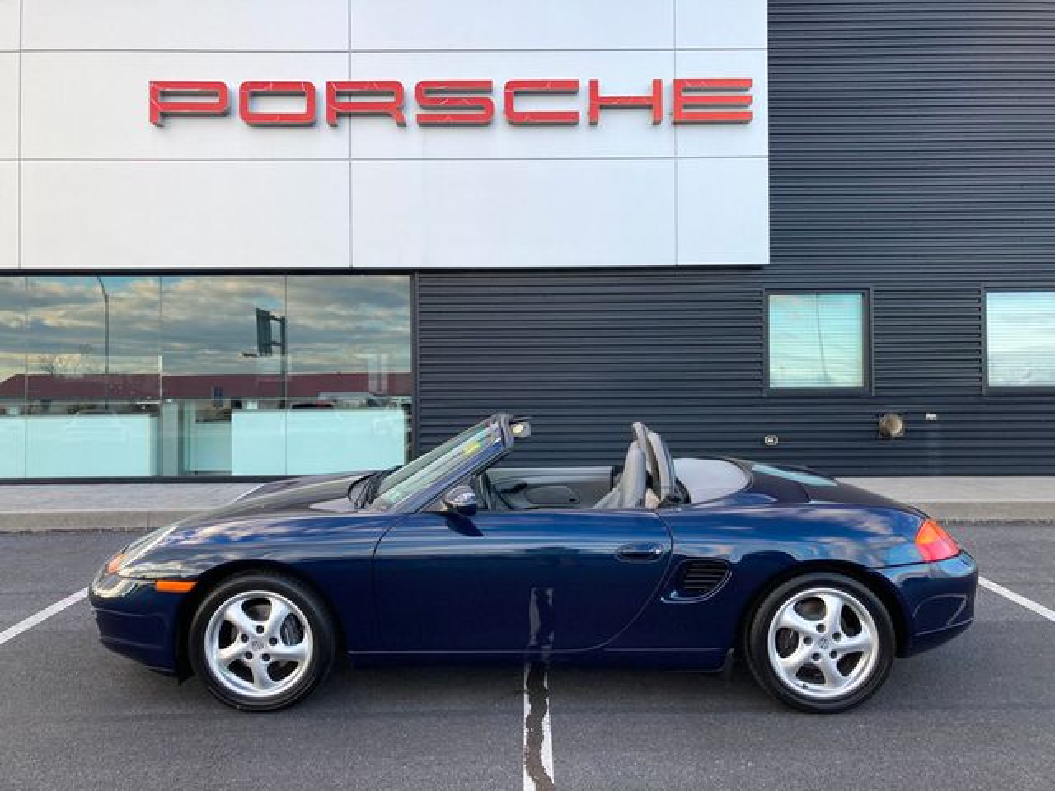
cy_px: 396
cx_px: 528
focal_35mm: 28
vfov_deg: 49.7
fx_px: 853
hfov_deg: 63.4
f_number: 1.8
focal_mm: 3.99
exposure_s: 1/158
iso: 20
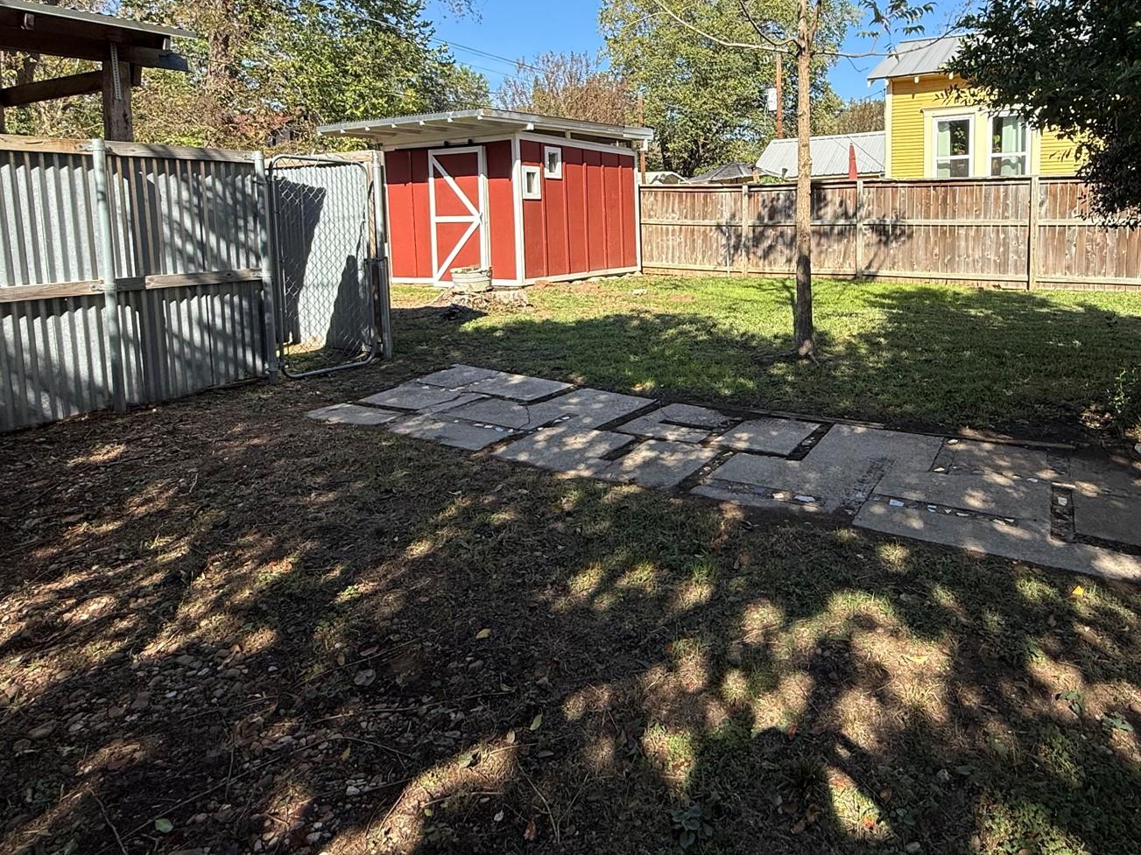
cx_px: 701
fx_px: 725
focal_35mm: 22
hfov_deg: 75.3
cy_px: 284
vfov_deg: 59.6
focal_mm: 2.22
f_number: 2.2
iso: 50
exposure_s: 1/901
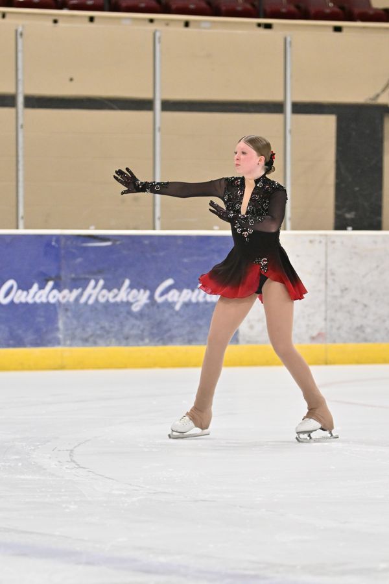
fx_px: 4376
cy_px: 292
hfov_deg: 5.1
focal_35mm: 270
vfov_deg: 7.6
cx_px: 194
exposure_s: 1/800
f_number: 3.2
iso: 3200
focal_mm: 180
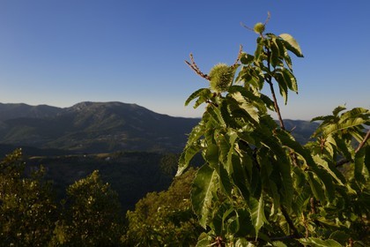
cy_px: 124
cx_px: 185
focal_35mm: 24
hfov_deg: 73.7
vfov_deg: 53.1
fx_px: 247
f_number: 13
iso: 200
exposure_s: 1/125
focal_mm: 24
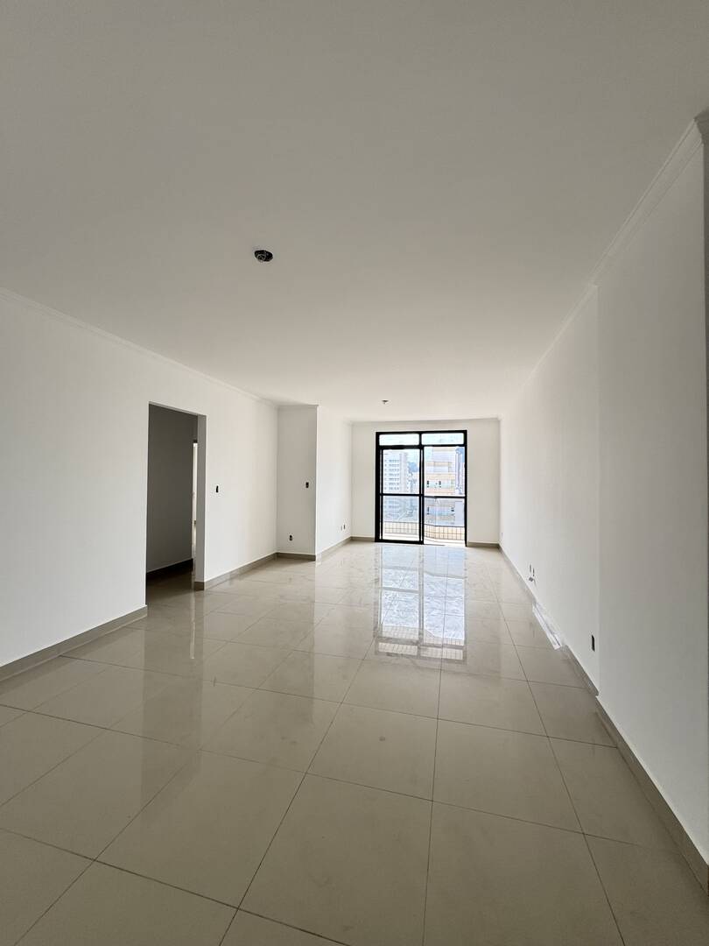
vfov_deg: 102.1
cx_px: 354
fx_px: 382
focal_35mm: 14
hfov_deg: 85.7
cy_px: 473
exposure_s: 1/184
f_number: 2.2
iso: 40
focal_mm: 2.22
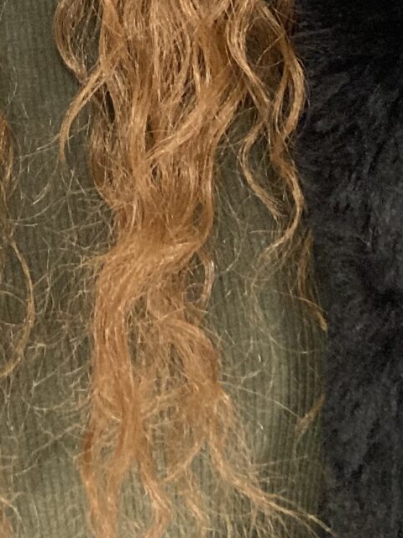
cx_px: 13
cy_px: -441
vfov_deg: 17.3
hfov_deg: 15.8
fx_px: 1428
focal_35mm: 92
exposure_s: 1/50
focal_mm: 2.71
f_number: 2.2
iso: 80
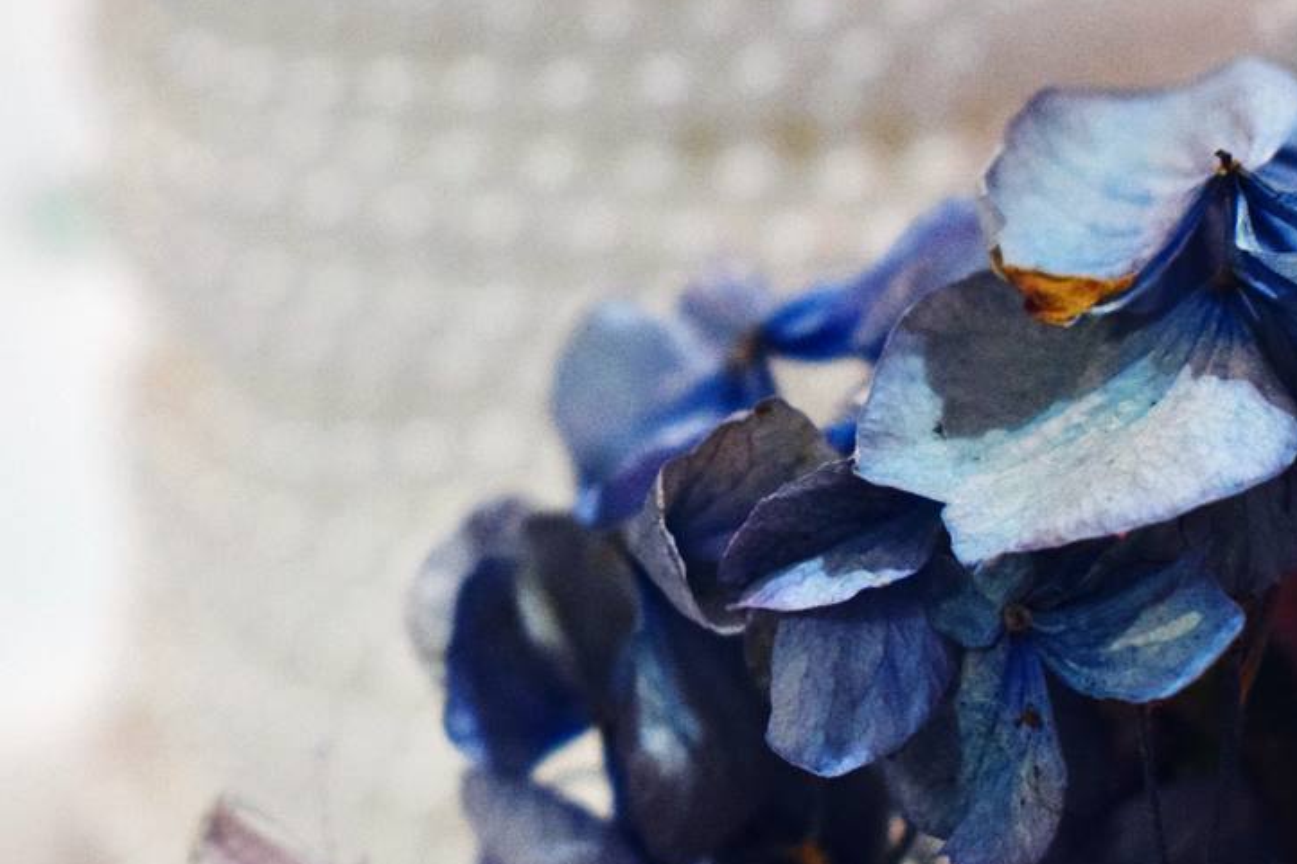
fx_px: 4790
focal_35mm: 133
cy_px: 599
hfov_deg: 15.4
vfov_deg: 10.3
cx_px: 516
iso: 2200
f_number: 4.8
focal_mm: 40
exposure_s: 1/60
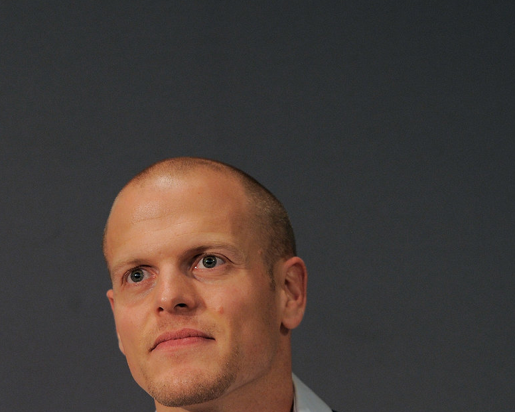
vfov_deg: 5.2
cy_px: 210
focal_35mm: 299
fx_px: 4558
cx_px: 186
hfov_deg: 6.5
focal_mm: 165
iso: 2000
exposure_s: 1/80
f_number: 4
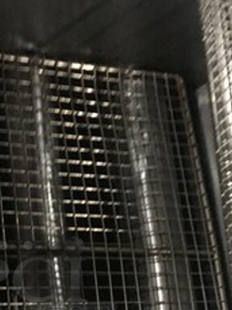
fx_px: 545
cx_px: 28
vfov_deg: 30.3
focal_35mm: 61
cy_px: 278
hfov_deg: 23.4
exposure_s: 1/15
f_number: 2.2
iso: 320
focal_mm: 4.15
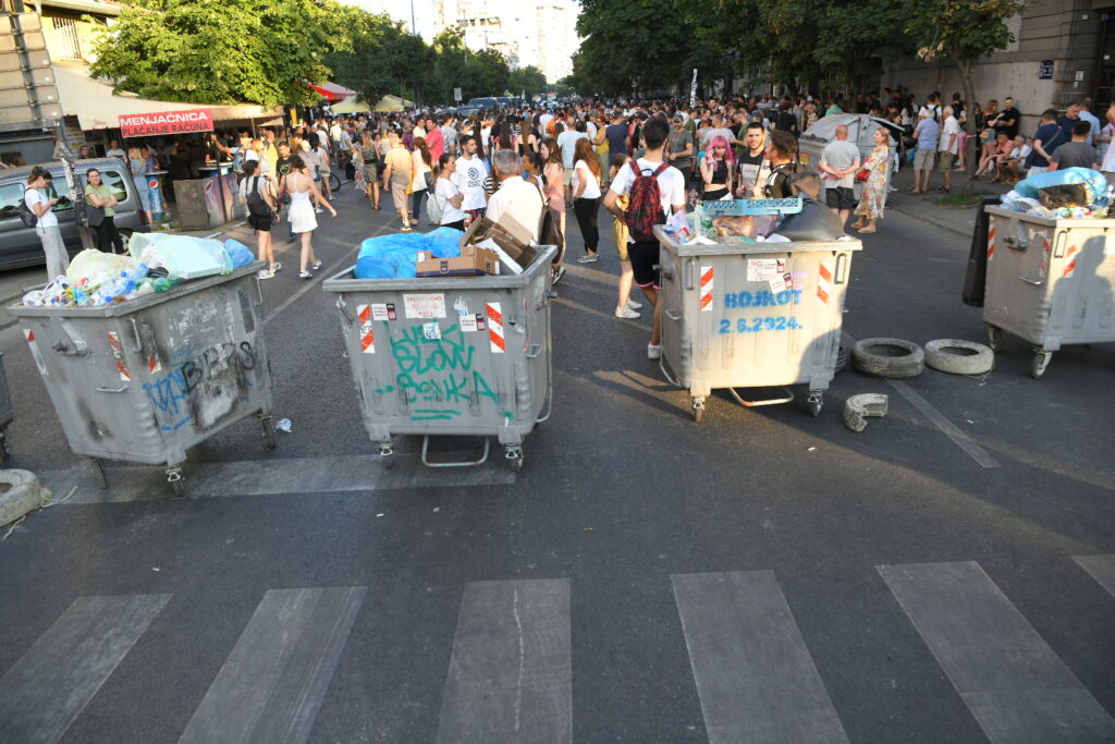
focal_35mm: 24
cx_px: 558
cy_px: 372
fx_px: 743
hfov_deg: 73.7
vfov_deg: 53.1
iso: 500
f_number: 4
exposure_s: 1/500
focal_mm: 24
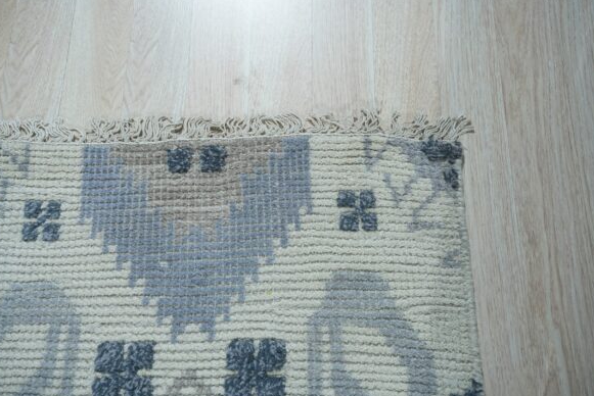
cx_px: 293
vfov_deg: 40.8
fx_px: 533
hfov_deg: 58.2
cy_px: 198
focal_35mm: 32
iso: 640
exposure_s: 1/160
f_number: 5
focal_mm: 31.3
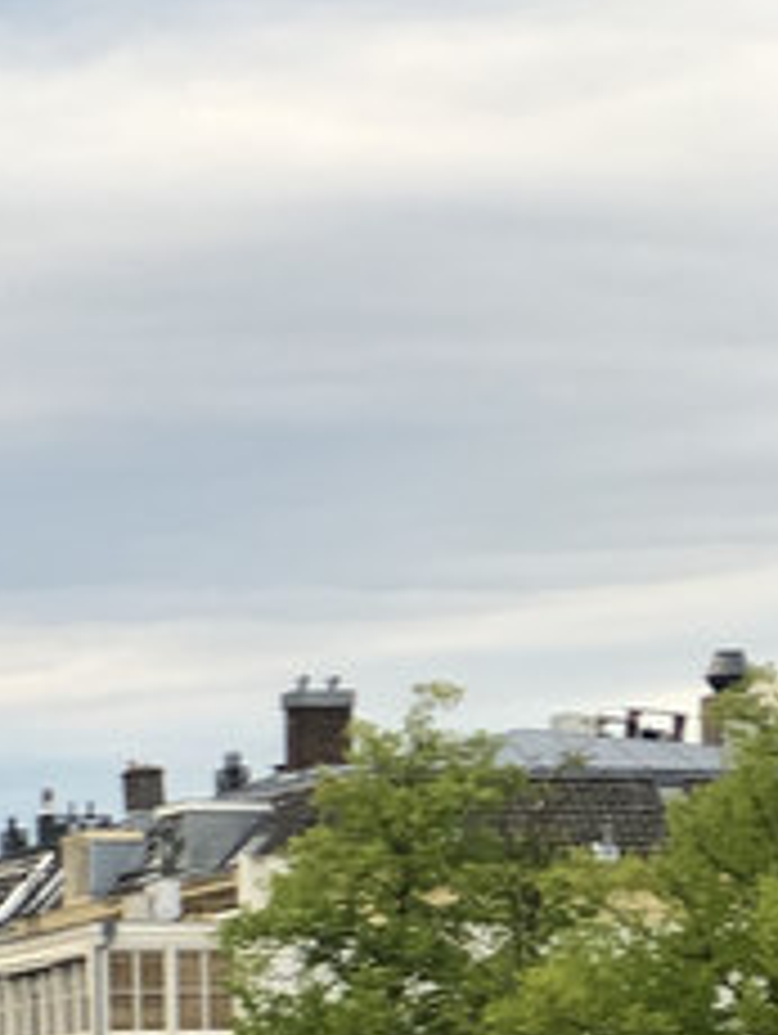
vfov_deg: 8.5
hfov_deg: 6.3
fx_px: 6910
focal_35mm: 231
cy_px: 1098
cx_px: -621
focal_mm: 6.6
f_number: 2.8
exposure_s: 1/120
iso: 50
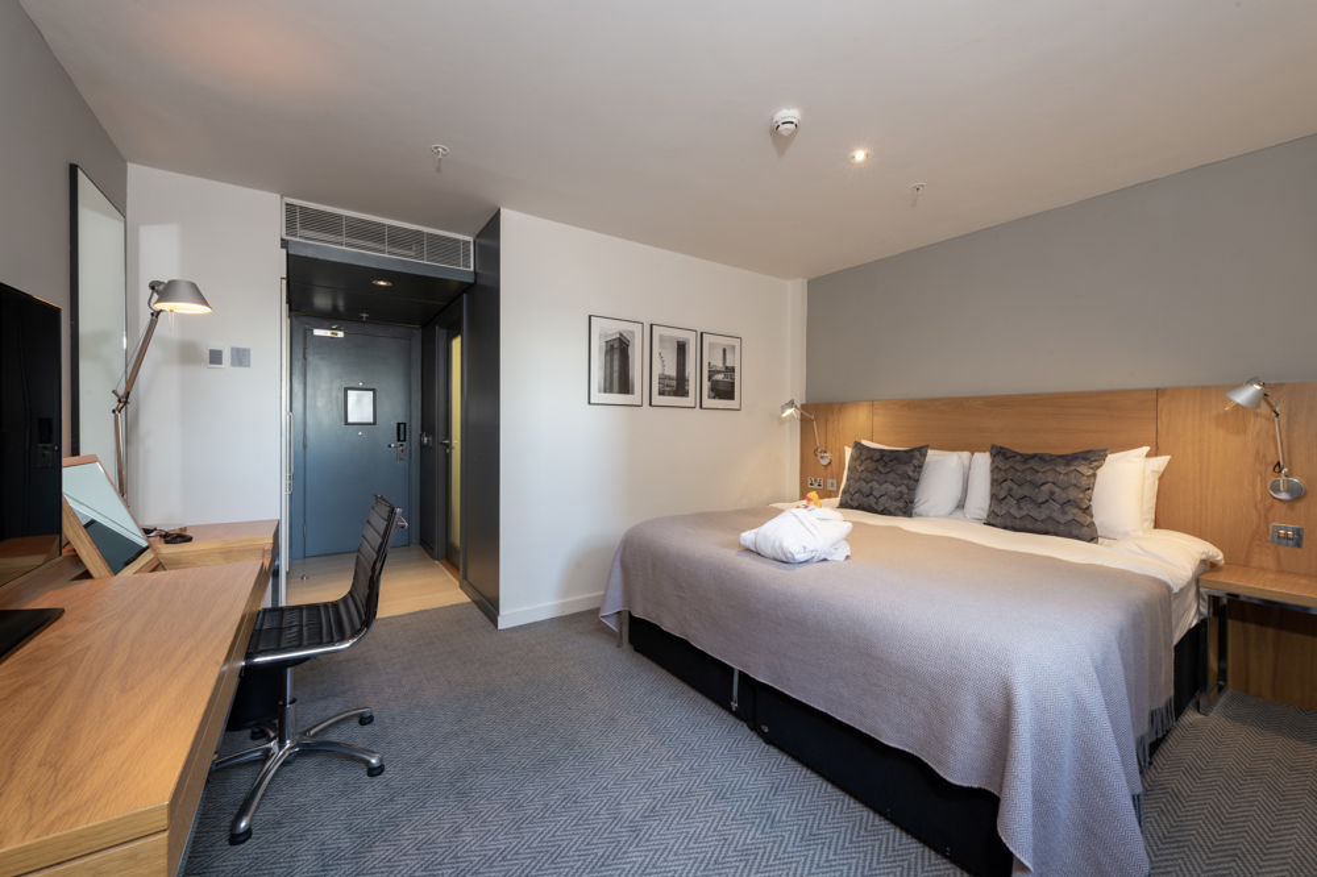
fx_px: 512
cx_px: 658
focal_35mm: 14
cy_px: 438
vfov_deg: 81.2
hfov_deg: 104.3
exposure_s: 1
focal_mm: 14
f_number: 16
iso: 100
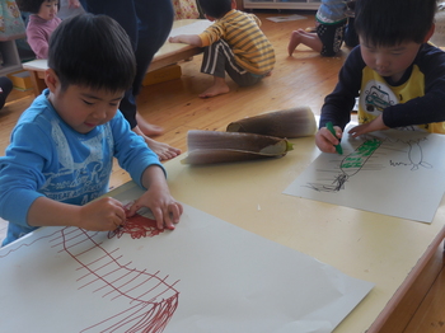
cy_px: 166
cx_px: 222
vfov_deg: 36.8
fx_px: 501
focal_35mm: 39
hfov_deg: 47.9
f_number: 3.9
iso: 125
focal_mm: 7
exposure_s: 1/80
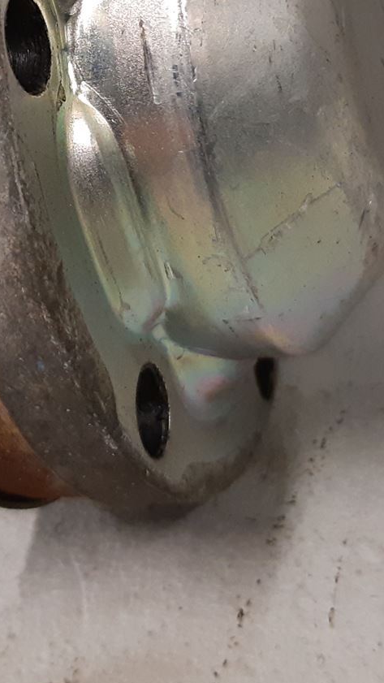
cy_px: 130
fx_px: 1249
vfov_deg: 29.8
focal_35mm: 69
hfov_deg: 17.0
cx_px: -18
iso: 200
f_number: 1.7
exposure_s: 1/50
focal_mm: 3.93
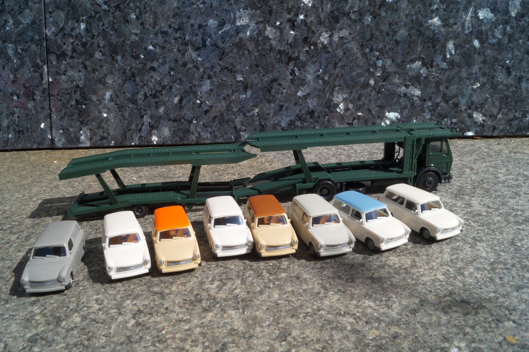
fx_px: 441
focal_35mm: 30
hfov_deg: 62.0
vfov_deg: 43.6
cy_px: 176
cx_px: 264
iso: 160
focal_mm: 20
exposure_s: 1/60
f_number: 22
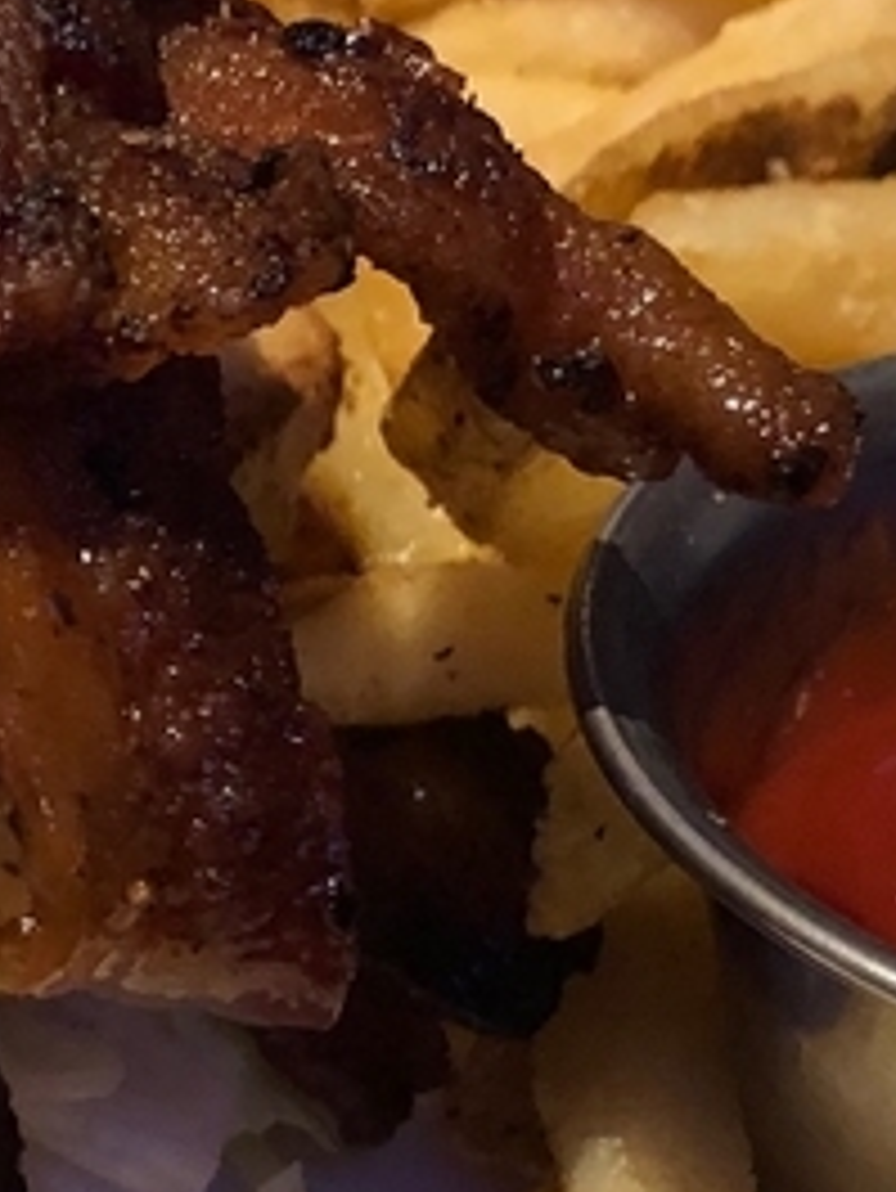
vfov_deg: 18.1
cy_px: 864
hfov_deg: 13.2
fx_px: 3724
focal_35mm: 108
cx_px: -288
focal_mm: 3.99
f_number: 1.8
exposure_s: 1/15
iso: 100
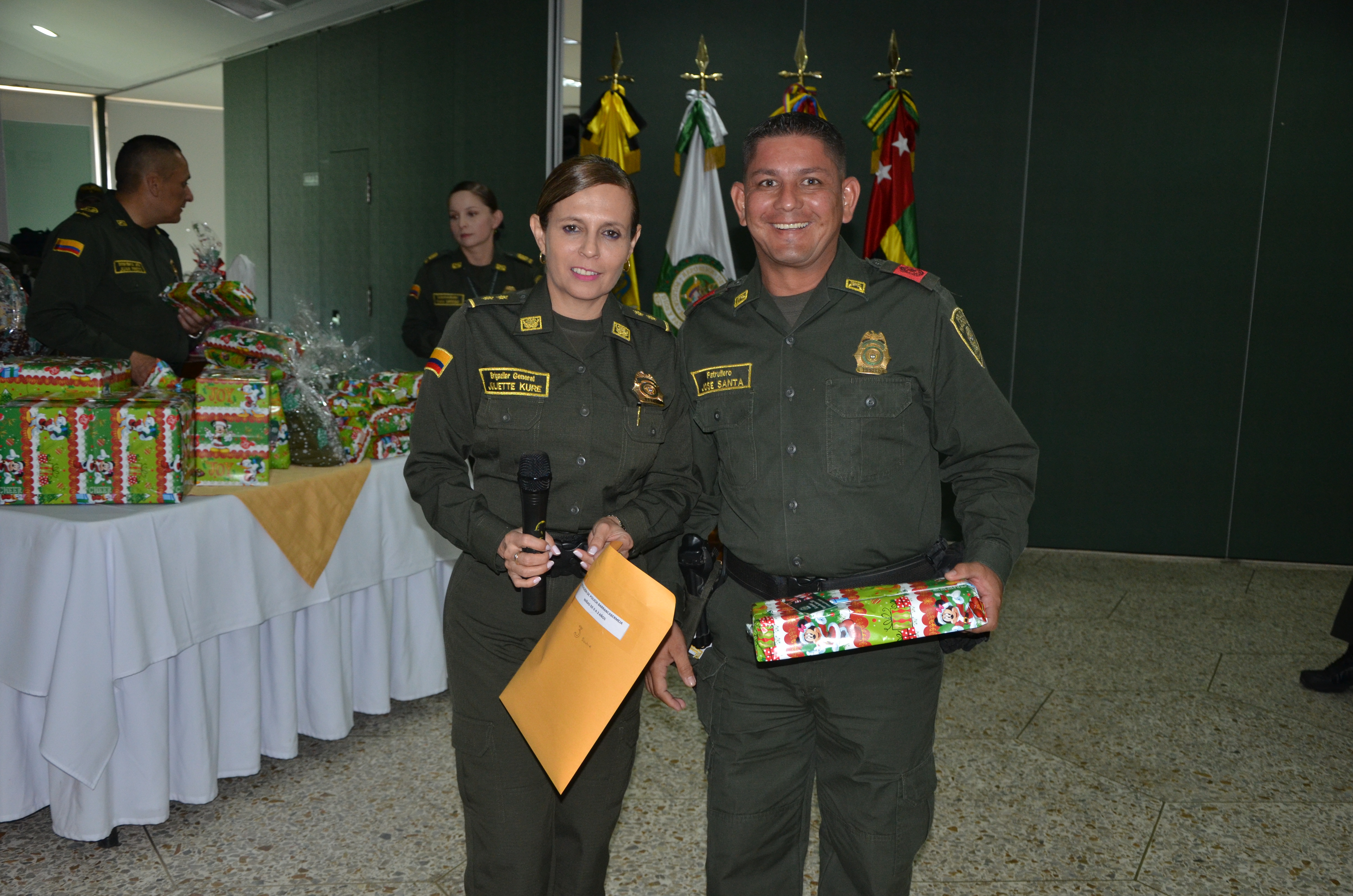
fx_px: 1406
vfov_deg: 35.3
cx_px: 676
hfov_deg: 51.4
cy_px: 448
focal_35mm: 38
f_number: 4
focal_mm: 25
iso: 800
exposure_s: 1/60
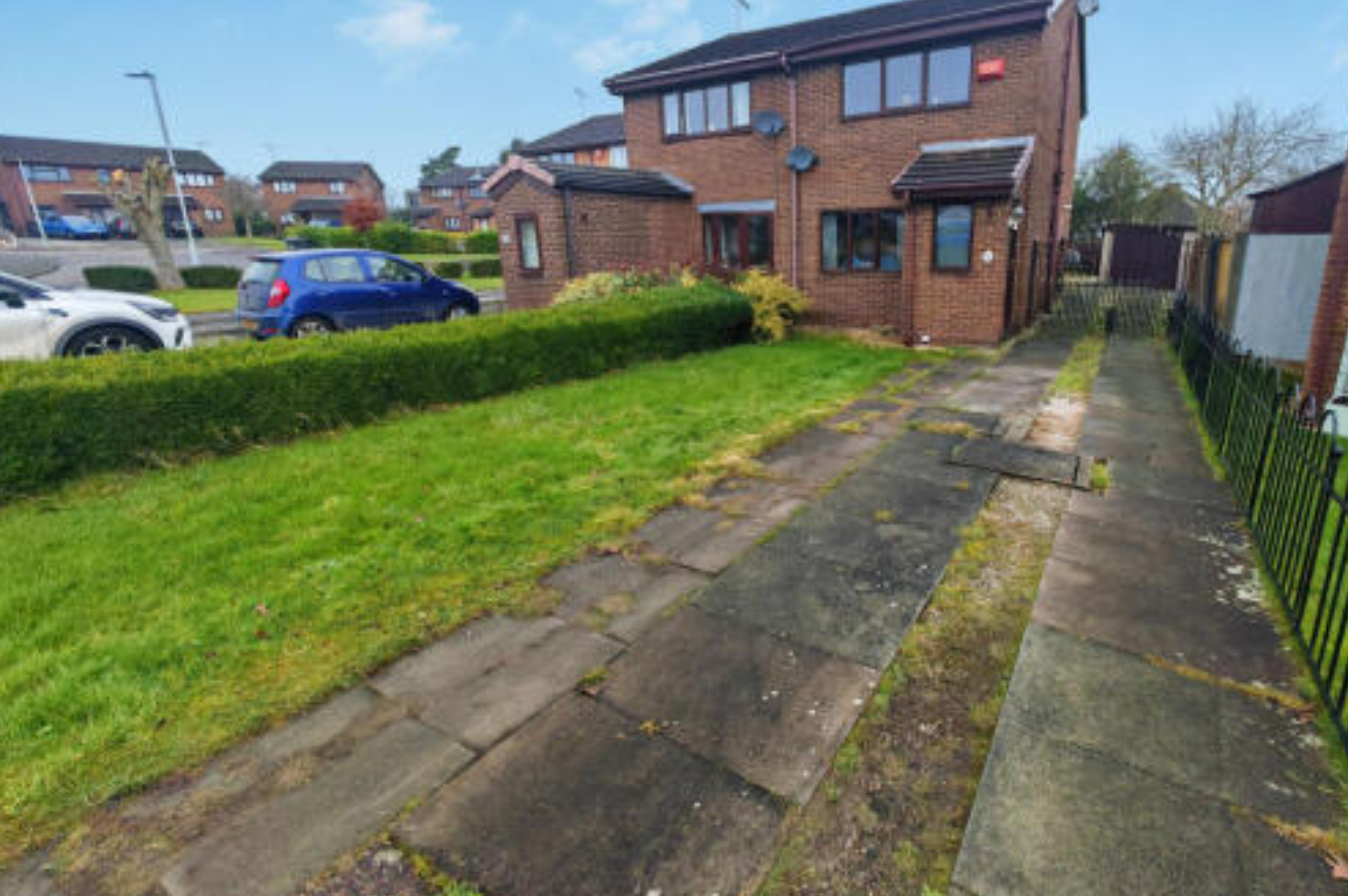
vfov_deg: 73.2
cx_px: 781
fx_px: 599
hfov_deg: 96.0
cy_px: 376
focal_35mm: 16
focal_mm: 1.82
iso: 50
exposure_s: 1/200
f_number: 2
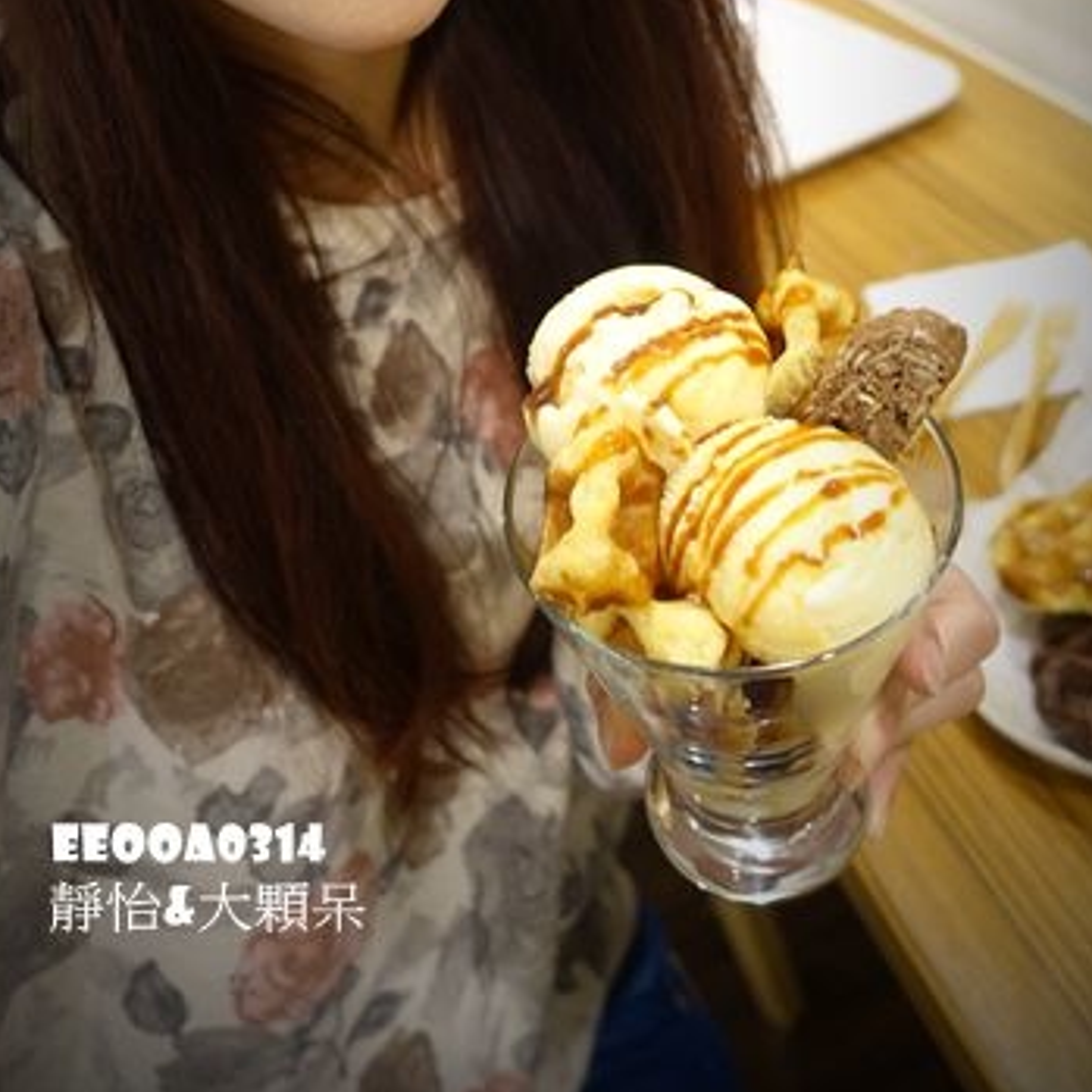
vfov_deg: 40.9
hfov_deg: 43.8
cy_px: 135
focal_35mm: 38
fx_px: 1356
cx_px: 587
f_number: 1.8
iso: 500
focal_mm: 8.8
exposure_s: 1/30
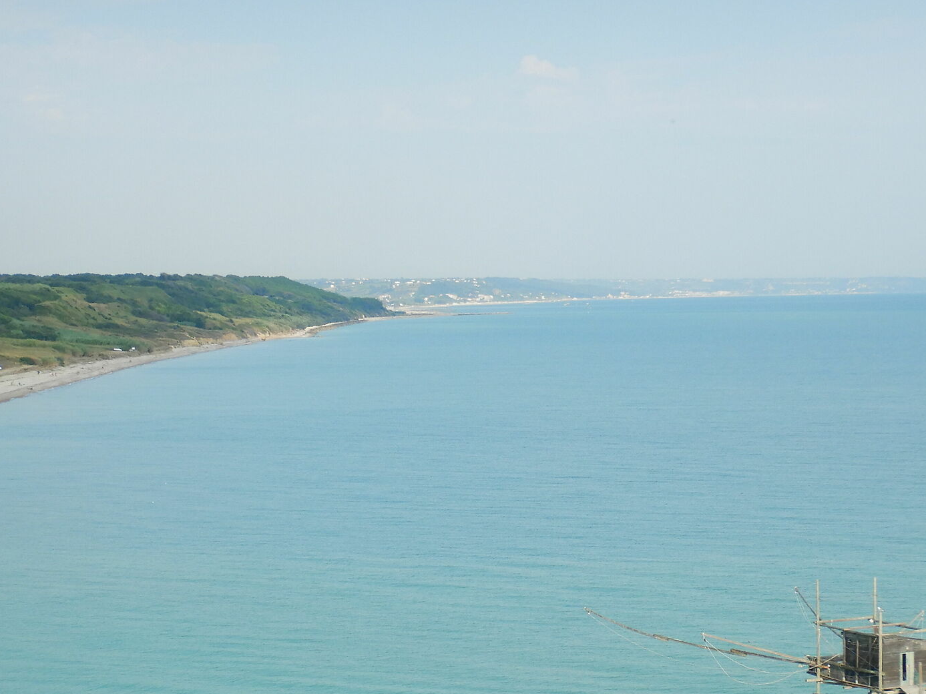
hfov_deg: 21.8
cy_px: 600
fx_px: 2407
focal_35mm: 90
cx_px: 444
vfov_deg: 16.2
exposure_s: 1/640
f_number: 4.3
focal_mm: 9.2
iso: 125
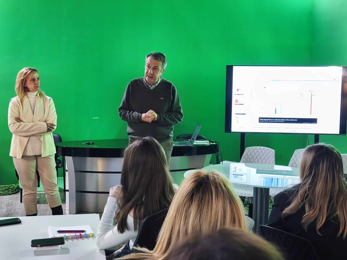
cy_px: 130
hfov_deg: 39.7
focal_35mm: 48
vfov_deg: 30.3
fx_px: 481
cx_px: 174
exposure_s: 1/33.3
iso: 800
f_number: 1.65
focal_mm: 6.18
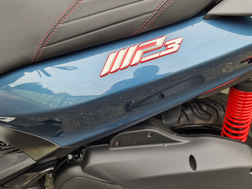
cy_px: 68
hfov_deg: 58.1
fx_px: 226
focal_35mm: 31
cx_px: 109
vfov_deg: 45.0
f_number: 1.8
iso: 160
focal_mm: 5.4
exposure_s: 1/180
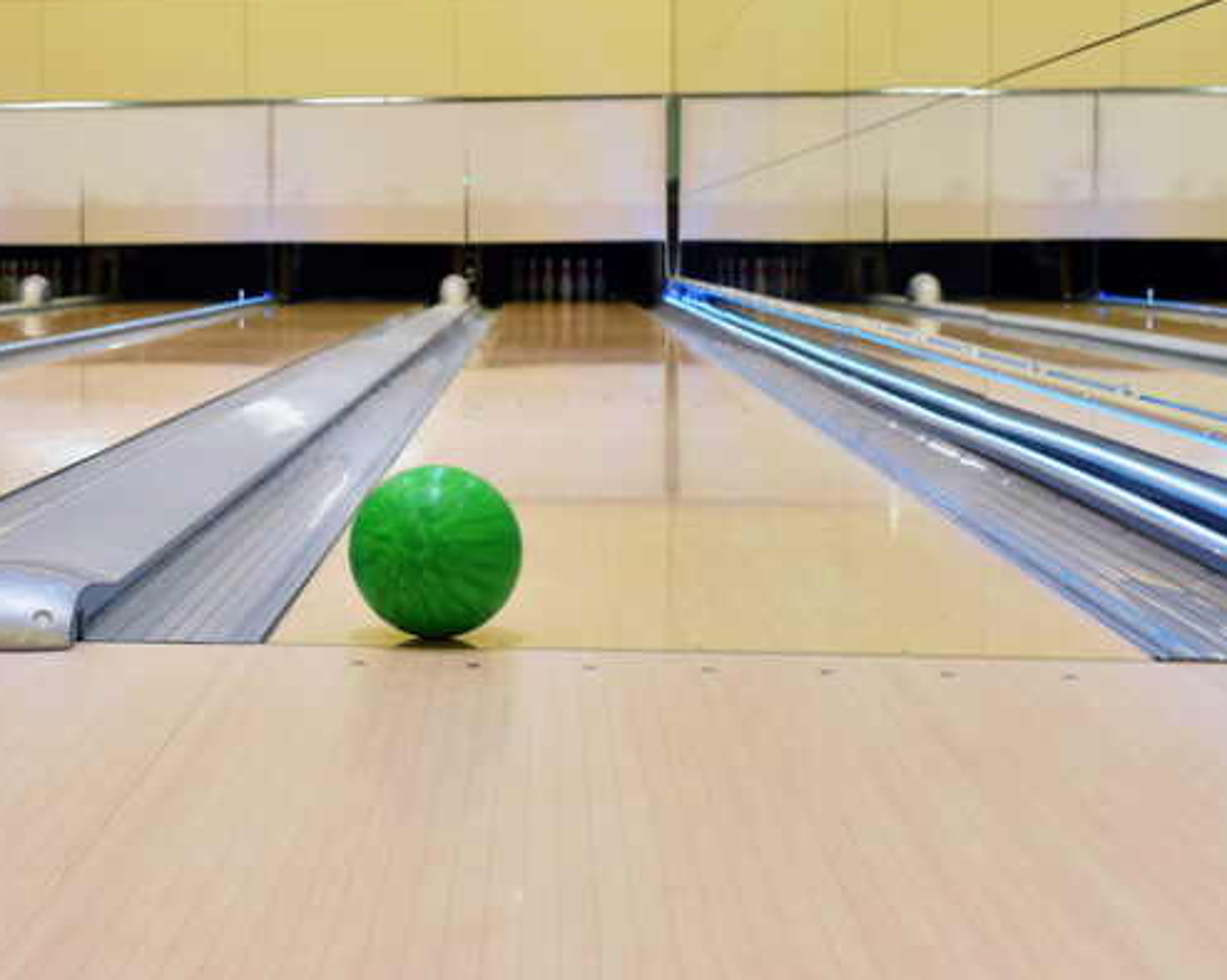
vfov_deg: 23.8
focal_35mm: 64
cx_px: 184
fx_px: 2323
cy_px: 369
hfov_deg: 28.7
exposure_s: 1/2.5
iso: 160
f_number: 5.6
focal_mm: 35
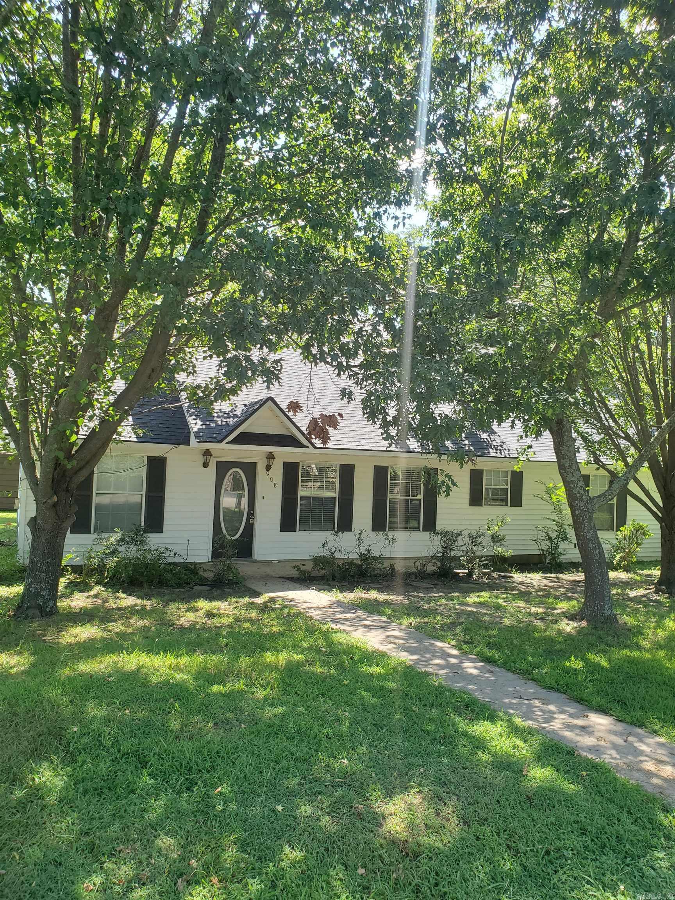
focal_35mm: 26
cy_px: 450
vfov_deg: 67.3
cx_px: 338
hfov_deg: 53.1
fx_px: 676
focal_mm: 4.3
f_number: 2.4
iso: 50
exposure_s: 1/241
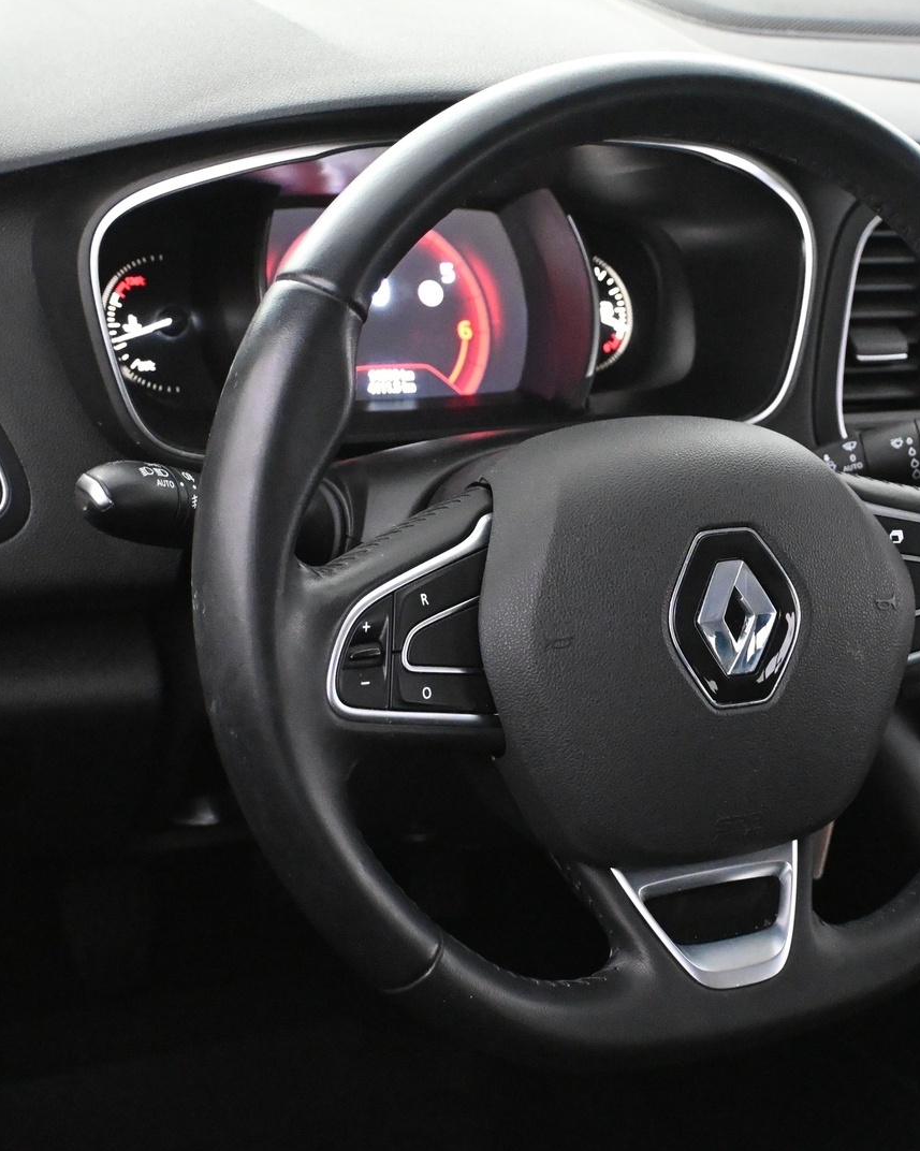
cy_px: 573
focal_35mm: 62
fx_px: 2101
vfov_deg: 30.6
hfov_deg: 24.6
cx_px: 626
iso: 9000
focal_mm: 29
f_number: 4.8
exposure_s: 1/50
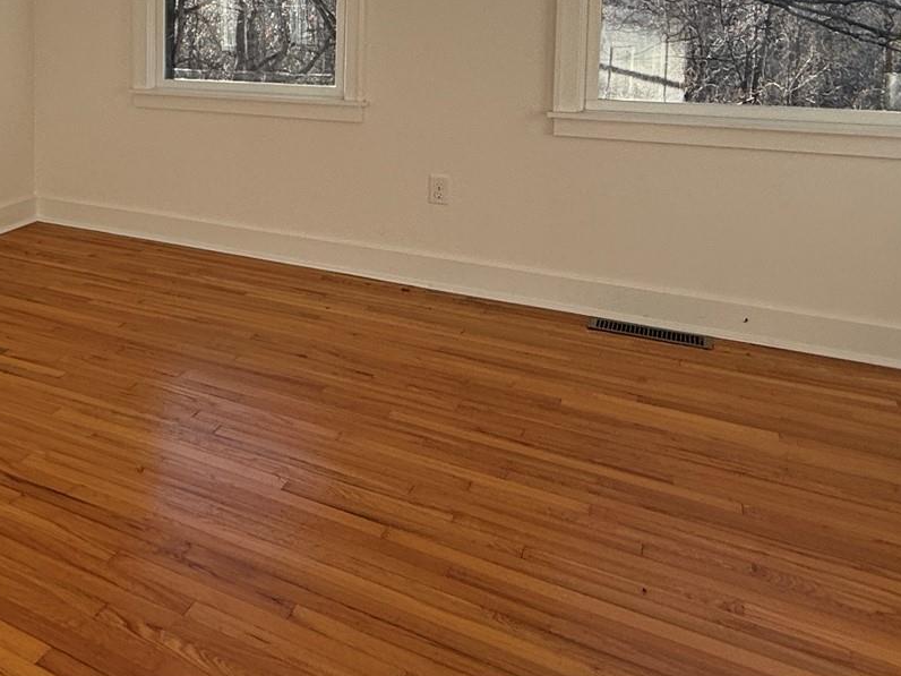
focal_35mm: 36
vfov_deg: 37.1
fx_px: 937
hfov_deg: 42.2
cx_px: -54
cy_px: 69
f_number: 2.2
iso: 64
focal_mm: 2.22
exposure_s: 1/307
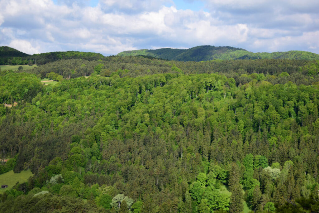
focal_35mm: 60
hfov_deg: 33.4
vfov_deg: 22.6
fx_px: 532
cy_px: 106
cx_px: 160
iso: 160
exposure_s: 1/800
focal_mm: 40
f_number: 5
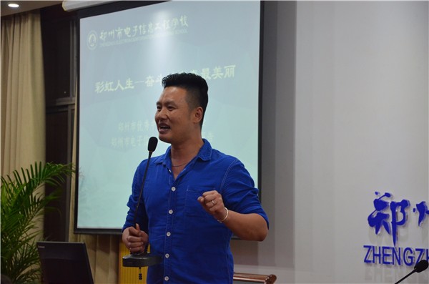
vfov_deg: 13.0
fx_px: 1248
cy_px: 142
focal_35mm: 105
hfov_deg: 19.5
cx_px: 214
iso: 1600
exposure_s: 1/60
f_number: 5.3
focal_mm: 70
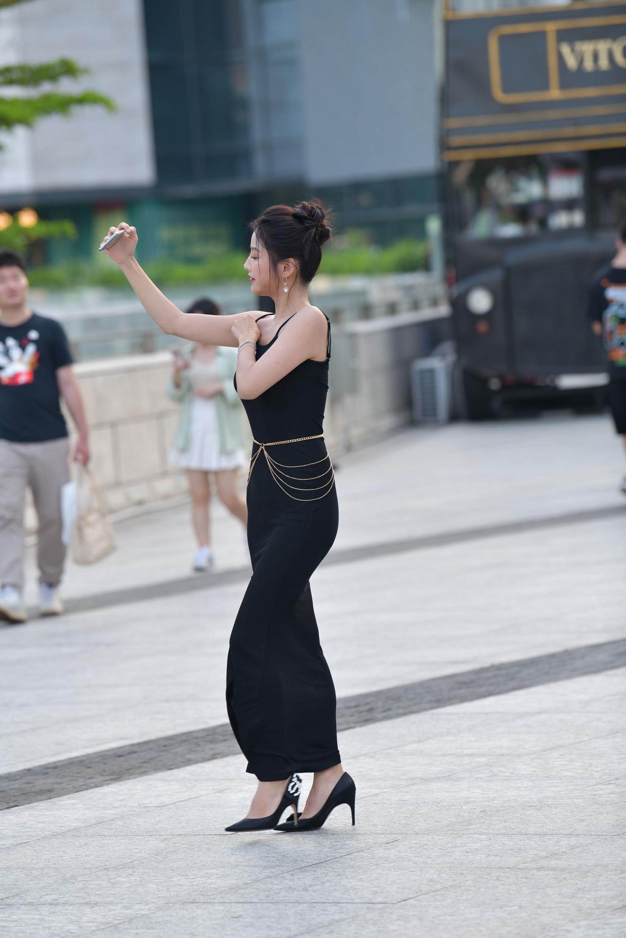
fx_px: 4694
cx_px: 313
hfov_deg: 7.6
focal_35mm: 180
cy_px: 469
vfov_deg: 11.4
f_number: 4
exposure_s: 1/500
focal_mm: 180
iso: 800
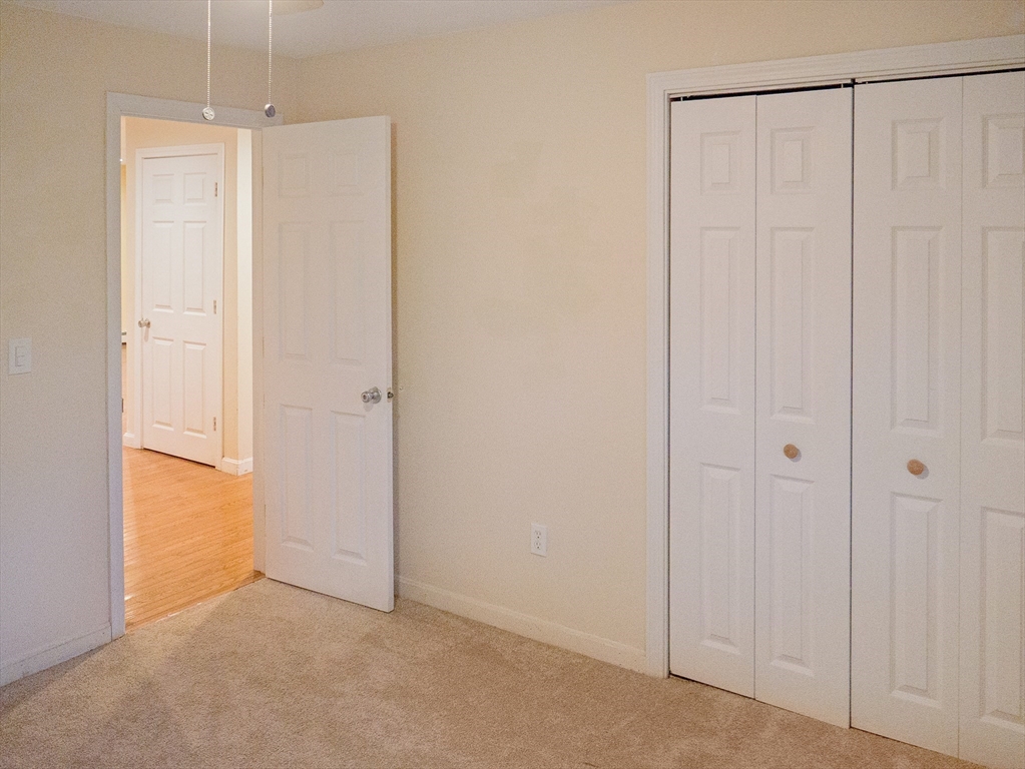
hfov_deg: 63.4
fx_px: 829
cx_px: 512
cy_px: 384
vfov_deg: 49.8
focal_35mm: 28
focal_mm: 14
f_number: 3.5
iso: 3200
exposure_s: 1/125
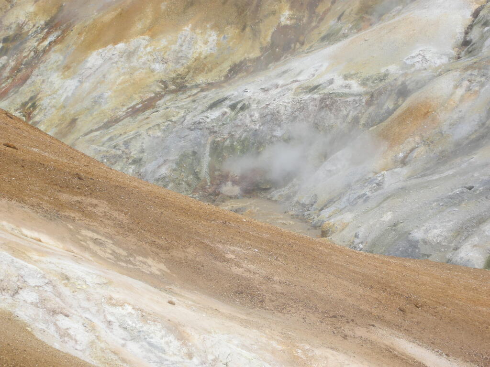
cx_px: 245
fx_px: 1741
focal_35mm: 123
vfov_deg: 12.0
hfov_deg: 16.0
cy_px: 184
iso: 100
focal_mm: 26.3
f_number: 5.3
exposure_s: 1/232
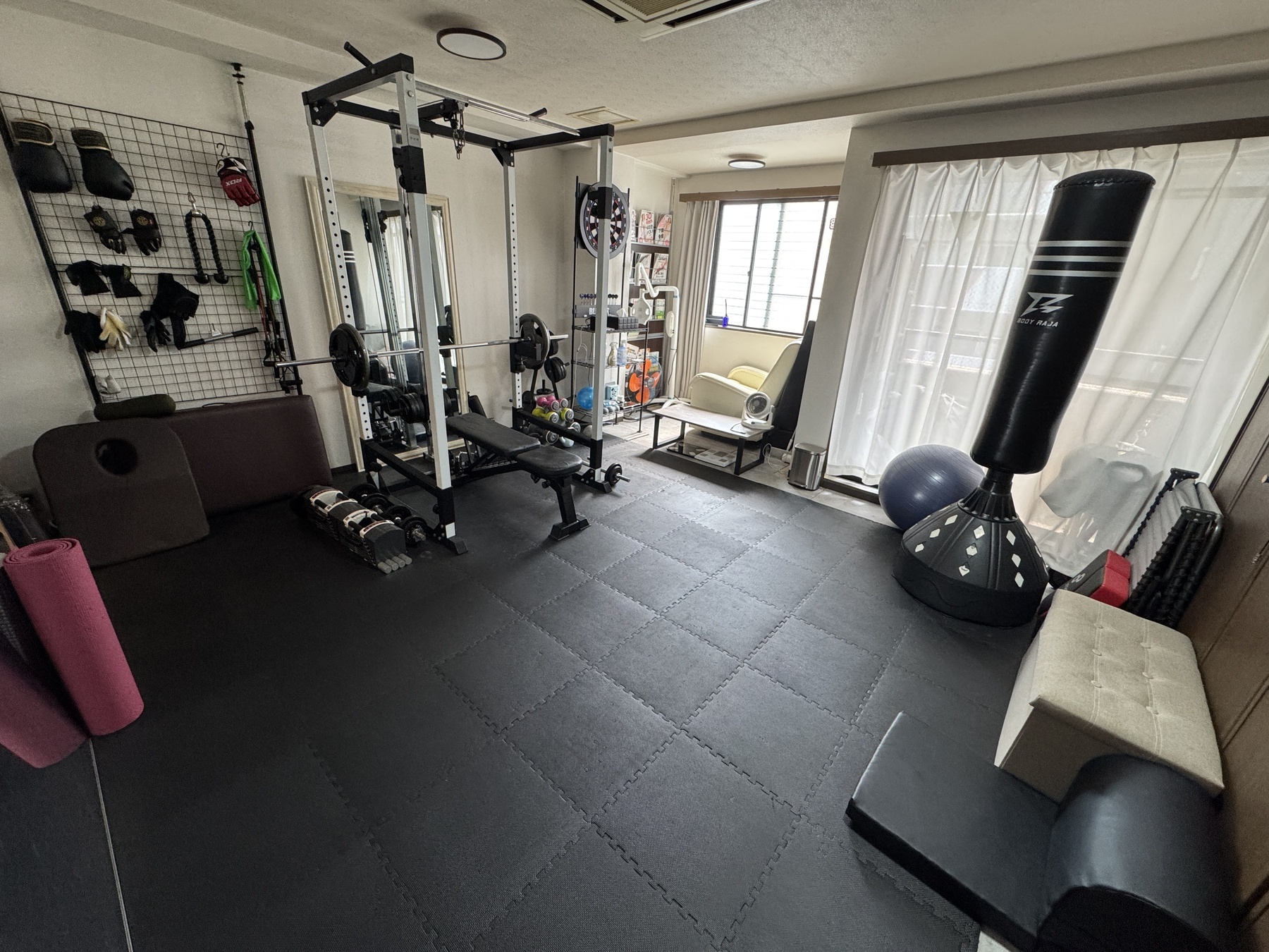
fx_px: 513
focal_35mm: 14
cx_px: 634
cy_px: 476
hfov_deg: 102.1
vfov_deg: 85.7
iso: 250
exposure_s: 1/99
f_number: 2.2
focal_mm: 2.22
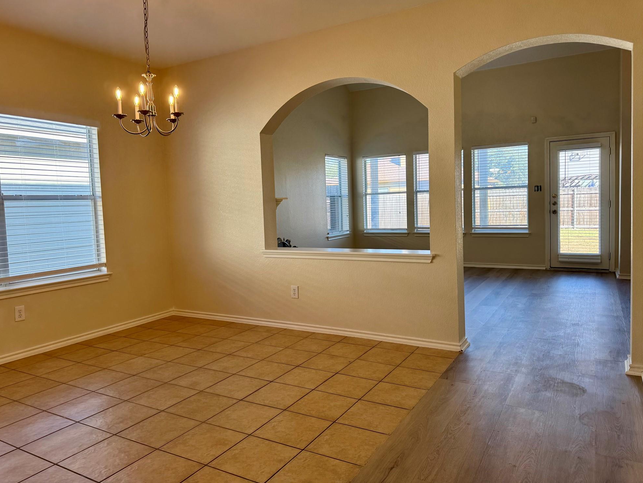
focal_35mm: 25
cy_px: 233
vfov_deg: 54.9
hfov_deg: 69.4
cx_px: 312
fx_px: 464
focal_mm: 6.76
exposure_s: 1/170
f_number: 1.78
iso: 80
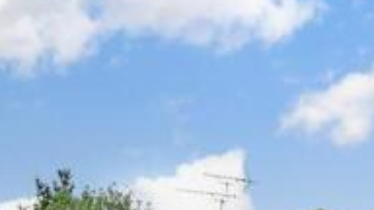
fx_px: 833
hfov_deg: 24.9
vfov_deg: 12.6
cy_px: 419
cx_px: 300
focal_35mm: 84
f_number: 8
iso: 500
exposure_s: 1/125
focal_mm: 10
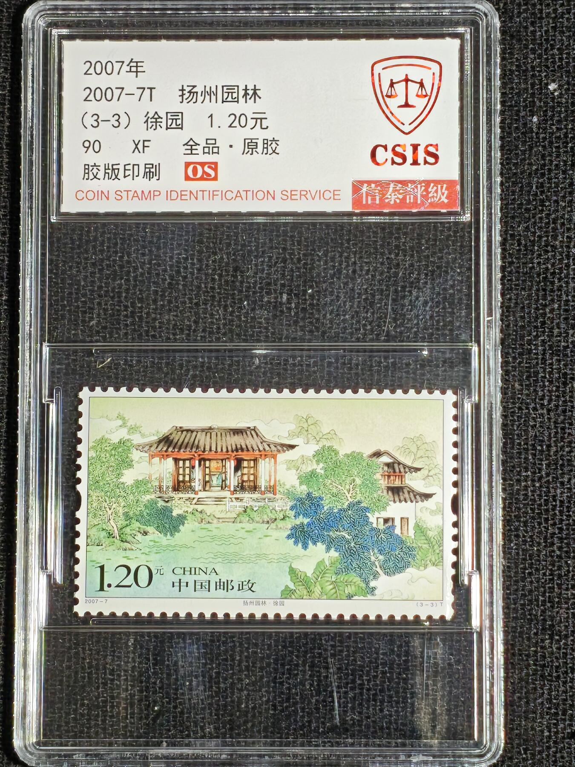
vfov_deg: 16.7
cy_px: 384
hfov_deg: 12.6
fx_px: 2613
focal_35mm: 118
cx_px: 288
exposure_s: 1/505
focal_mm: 4.94
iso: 50
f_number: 1.5
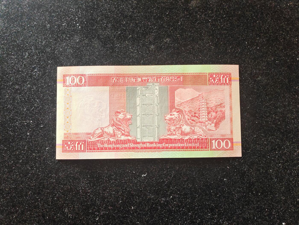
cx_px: 150
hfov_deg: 69.4
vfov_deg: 54.9
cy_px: 112
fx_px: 216
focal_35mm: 25
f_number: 1.9
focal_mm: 5.3
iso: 320
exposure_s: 1/50
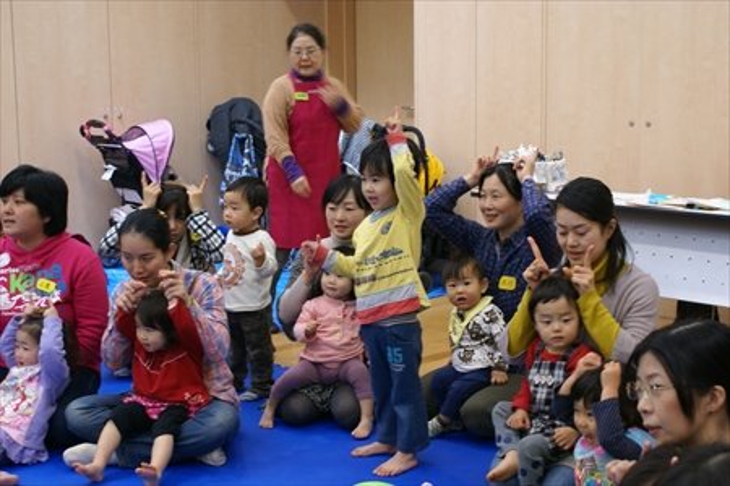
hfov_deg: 37.9
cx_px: 365
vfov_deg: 25.8
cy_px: 243
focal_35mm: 52
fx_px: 1065
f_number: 5.6
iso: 400
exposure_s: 1/20
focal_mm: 35
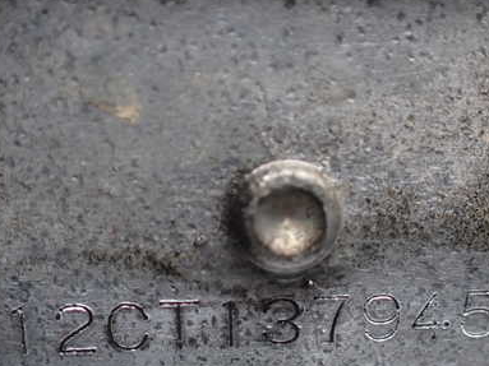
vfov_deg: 30.6
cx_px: 267
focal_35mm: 47
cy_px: 250
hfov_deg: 40.4
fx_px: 664
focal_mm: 5.4
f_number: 2.3
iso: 500
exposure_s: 1/125
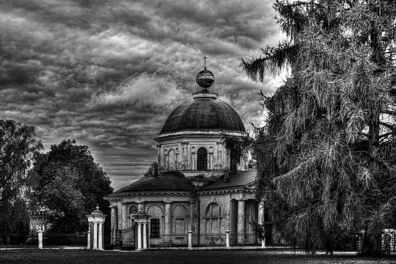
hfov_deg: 26.0
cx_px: 198
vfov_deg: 17.5
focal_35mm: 78
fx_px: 858
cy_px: 132
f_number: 9
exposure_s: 1/200
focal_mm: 78
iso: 200
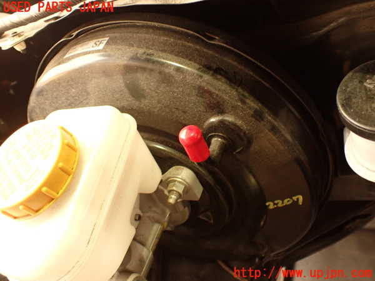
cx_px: 188
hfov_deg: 56.8
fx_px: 347
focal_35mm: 32
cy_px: 140
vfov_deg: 44.2
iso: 500
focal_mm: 5.79
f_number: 2.4
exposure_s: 1/30
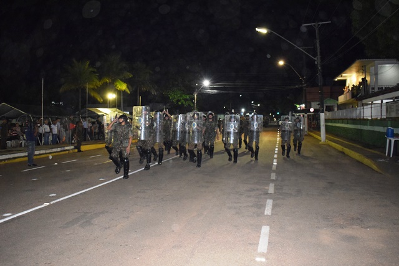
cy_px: 133
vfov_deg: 38.4
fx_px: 382
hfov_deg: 55.1
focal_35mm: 34
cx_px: 200
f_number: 3.8
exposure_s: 1/60
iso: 3200
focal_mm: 23
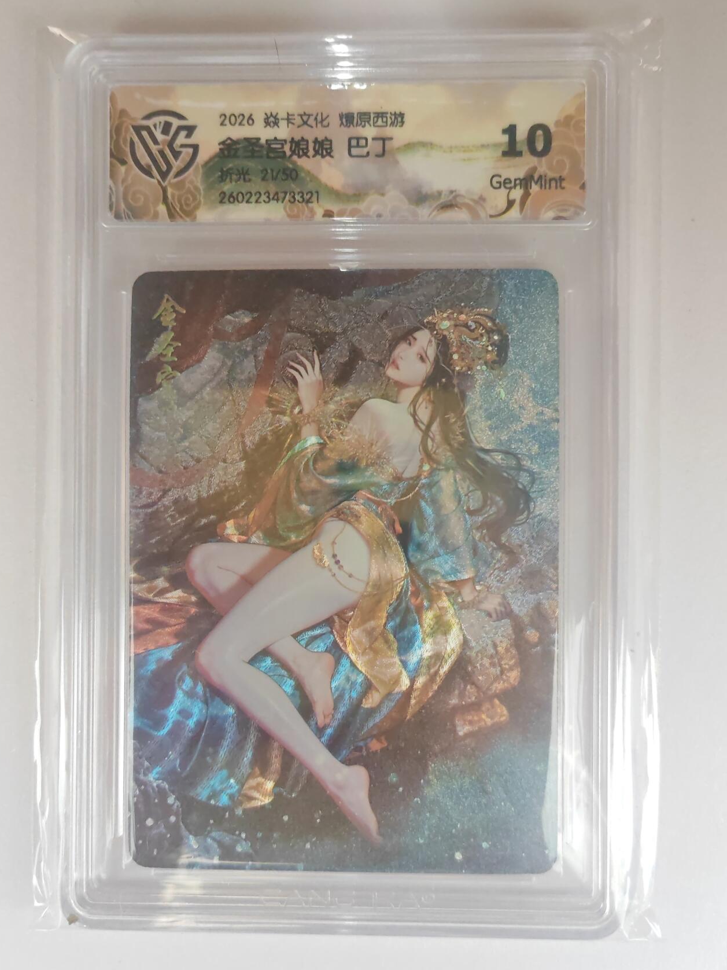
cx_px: 363
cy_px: 464
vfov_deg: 61.6
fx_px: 812
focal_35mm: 29
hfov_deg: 48.2
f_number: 1.95
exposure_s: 1/33
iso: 1000
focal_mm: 5.52
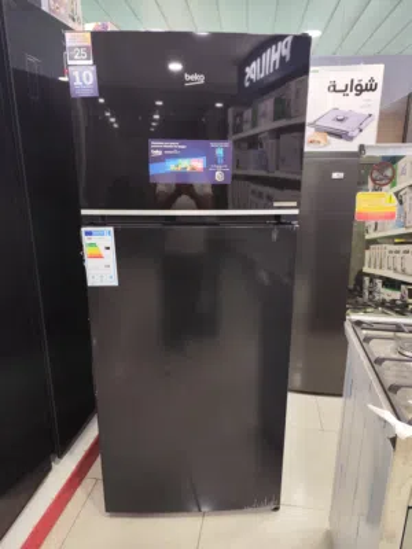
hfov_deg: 58.9
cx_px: 206
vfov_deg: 73.9
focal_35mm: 23
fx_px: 365
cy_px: 274
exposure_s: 1/20
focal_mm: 6.14
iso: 800
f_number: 1.65
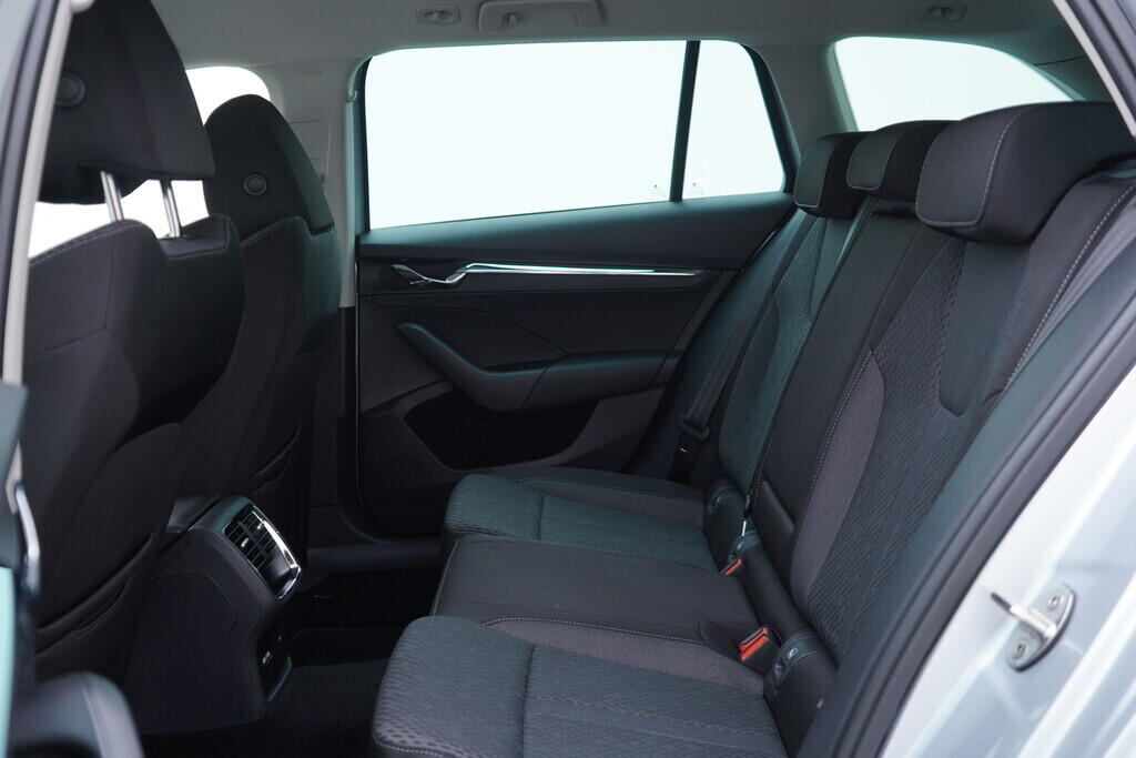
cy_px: 379
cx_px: 568
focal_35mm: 36
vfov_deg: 36.9
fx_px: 1136
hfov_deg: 53.1
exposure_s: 1/40
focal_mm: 24
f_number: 2.8
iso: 160
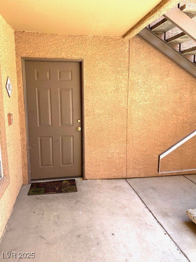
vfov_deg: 67.3
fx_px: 196
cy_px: 131
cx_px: 98
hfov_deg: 53.1
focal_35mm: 26
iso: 32
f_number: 1.8
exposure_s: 1/122
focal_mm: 4.25
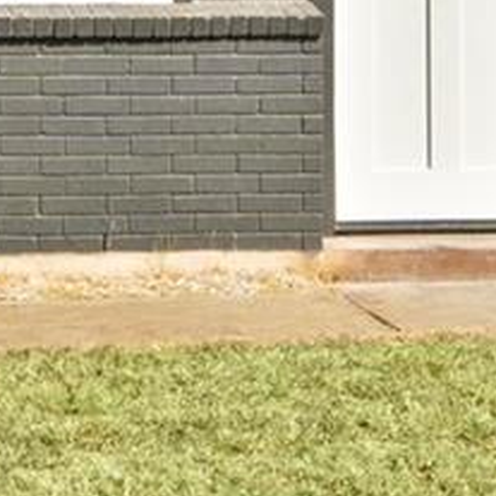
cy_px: -32
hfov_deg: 13.2
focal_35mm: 126
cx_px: -223
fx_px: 2043
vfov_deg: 13.6
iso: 250
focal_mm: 10
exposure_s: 1/30
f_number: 11
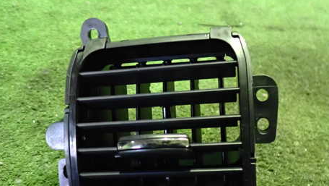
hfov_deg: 47.3
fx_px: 375
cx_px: 179
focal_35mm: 43
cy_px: 124
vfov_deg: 27.6
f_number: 2.3
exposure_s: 1/60
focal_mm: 5.4
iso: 2500
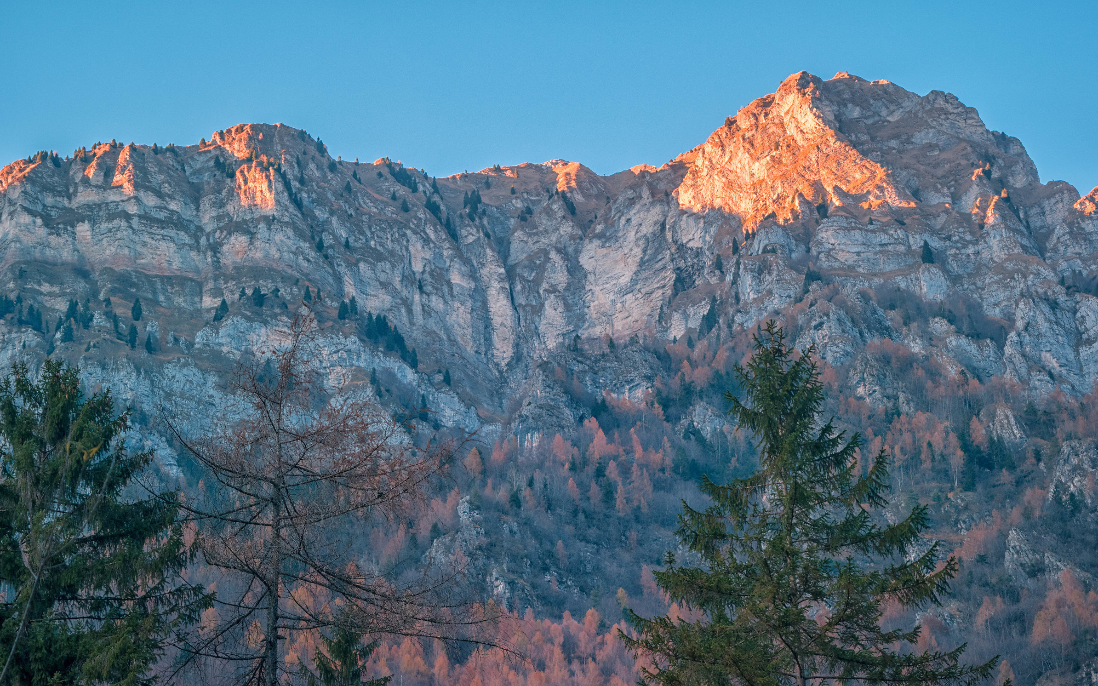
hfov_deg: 24.5
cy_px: 352
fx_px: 2529
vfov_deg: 15.4
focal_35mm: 85
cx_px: 548
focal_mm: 55
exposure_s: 1/250
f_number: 5.6
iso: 400
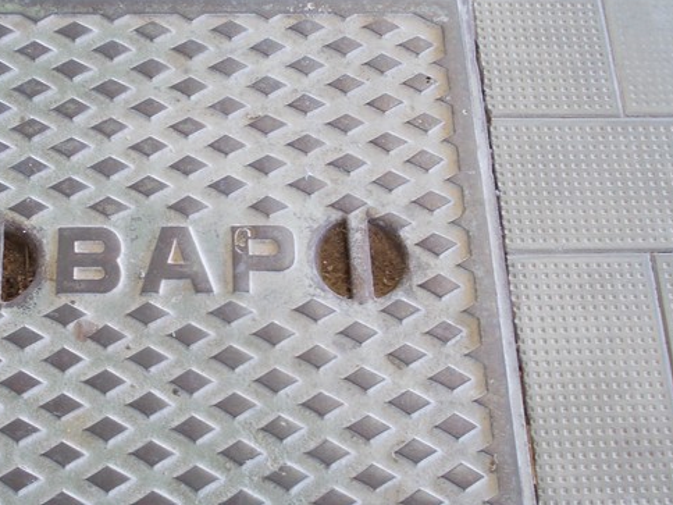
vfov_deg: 21.6
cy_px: 273
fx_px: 1322
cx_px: 181
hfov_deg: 28.2
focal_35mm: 68
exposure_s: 1/30
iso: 100
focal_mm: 6.1
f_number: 3.3
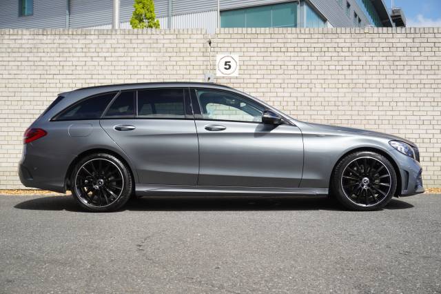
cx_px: 220
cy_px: 147
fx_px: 496
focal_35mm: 40
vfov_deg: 33.0
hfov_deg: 47.9
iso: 100
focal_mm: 27
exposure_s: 1/200
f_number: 5
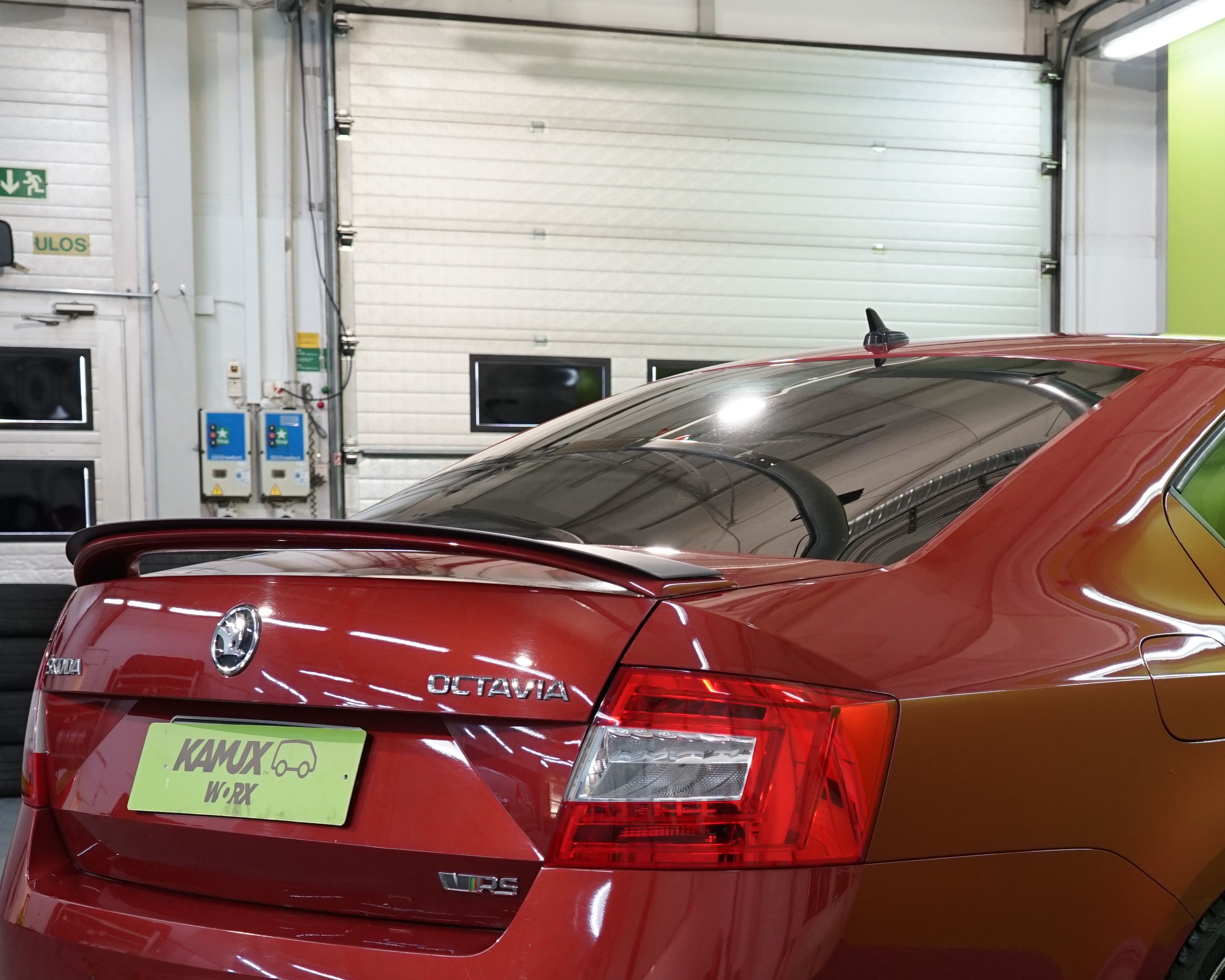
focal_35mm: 65
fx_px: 2357
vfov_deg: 23.2
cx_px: 983
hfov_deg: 28.5
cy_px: 762
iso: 800
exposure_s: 1/25
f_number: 5.6
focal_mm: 34
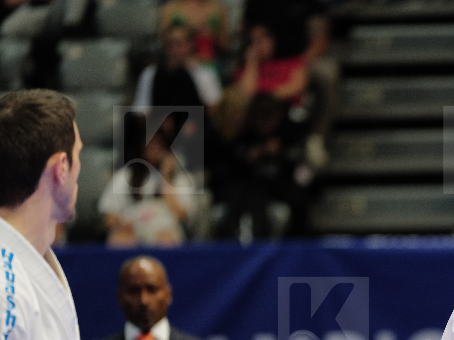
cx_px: 489
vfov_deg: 3.5
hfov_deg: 4.7
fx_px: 5535
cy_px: 321
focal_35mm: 422
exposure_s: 1/1000
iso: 2500
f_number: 2.8
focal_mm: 200
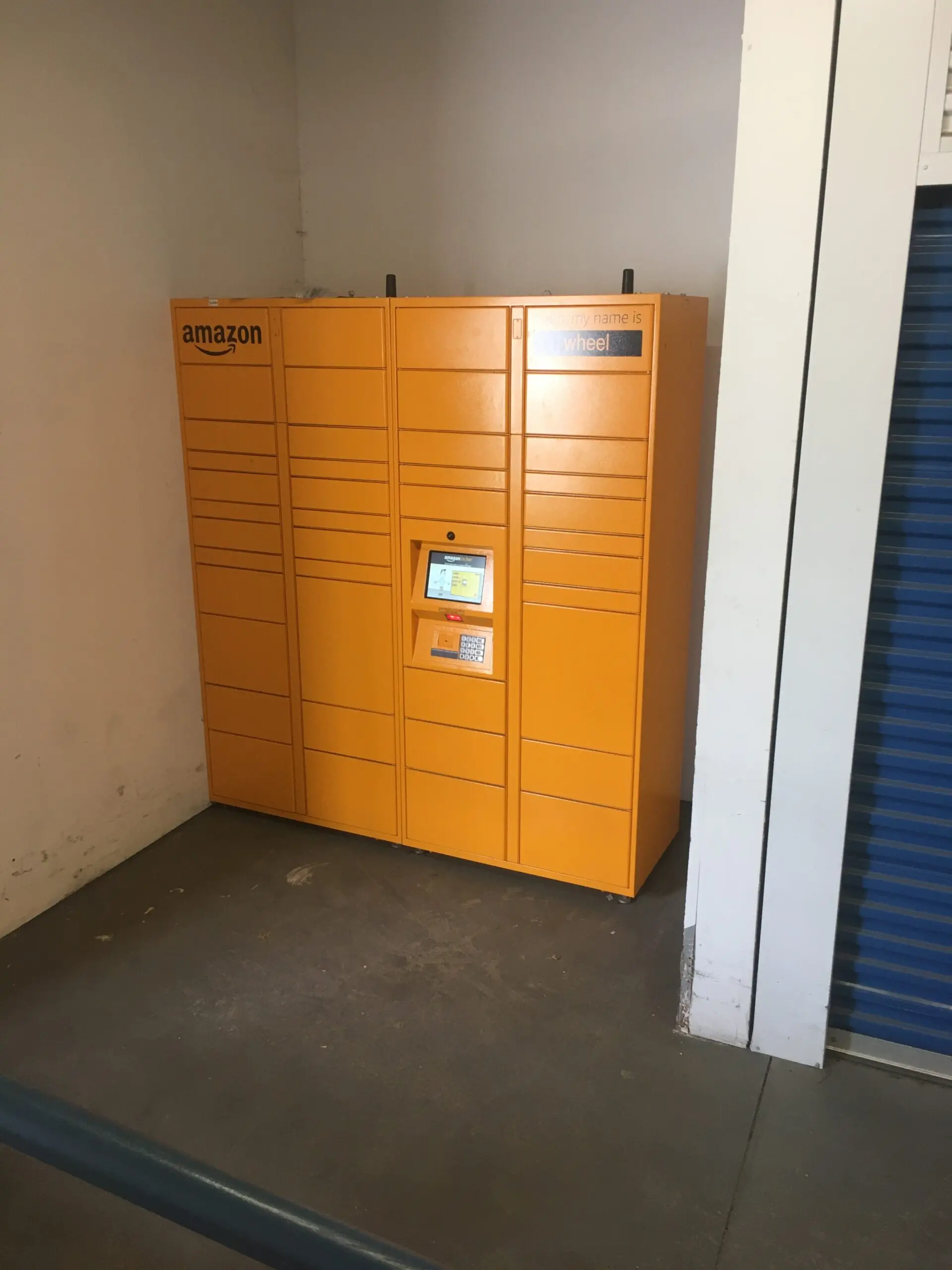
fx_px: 1063
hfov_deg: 48.2
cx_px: 476
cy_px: 635
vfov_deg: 61.7
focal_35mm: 29
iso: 64
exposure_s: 1/30
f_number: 2.2
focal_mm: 4.15
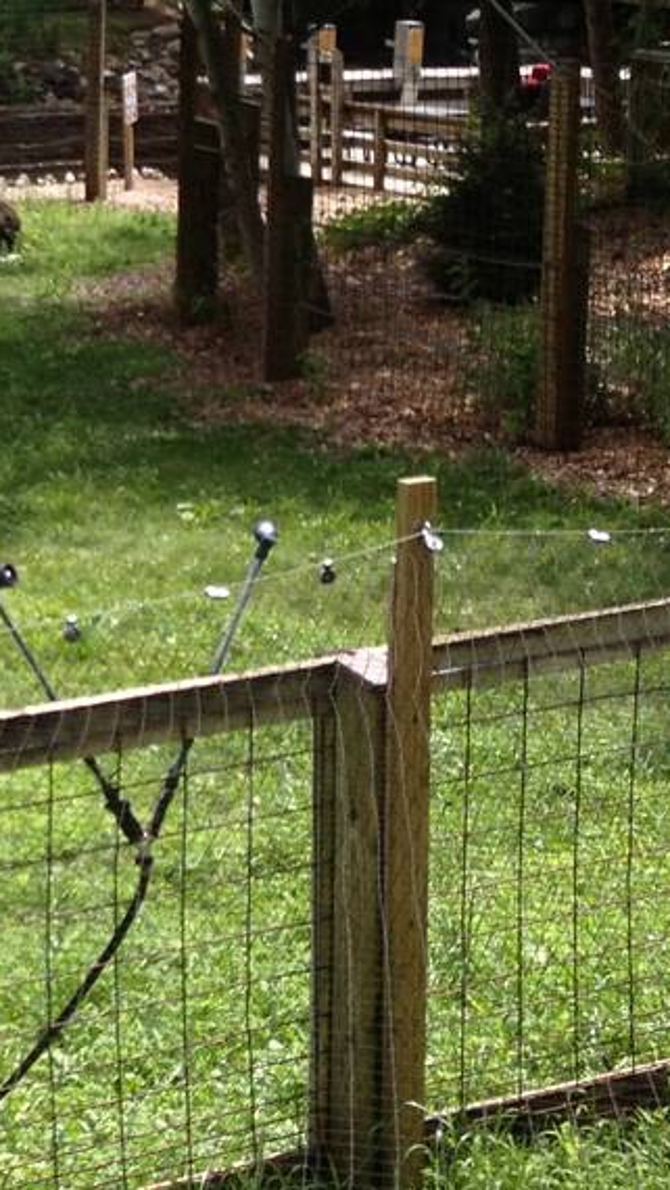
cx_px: -407
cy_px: 347
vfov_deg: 19.9
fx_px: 3376
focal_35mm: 107
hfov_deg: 10.8
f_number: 2.4
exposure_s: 1/986
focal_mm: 4.28
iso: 50
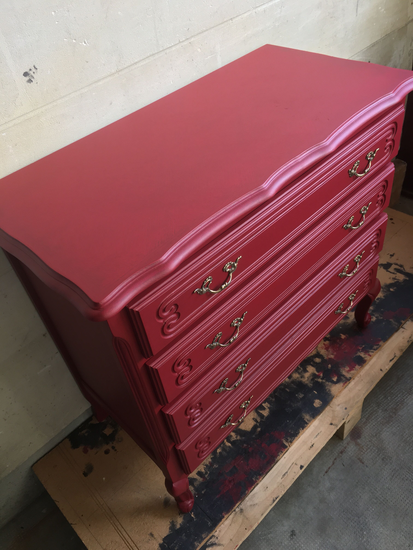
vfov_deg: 61.7
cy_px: 275
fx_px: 461
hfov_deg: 48.2
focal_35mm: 29
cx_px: 206
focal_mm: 4.15
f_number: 2.2
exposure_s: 1/33
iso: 40
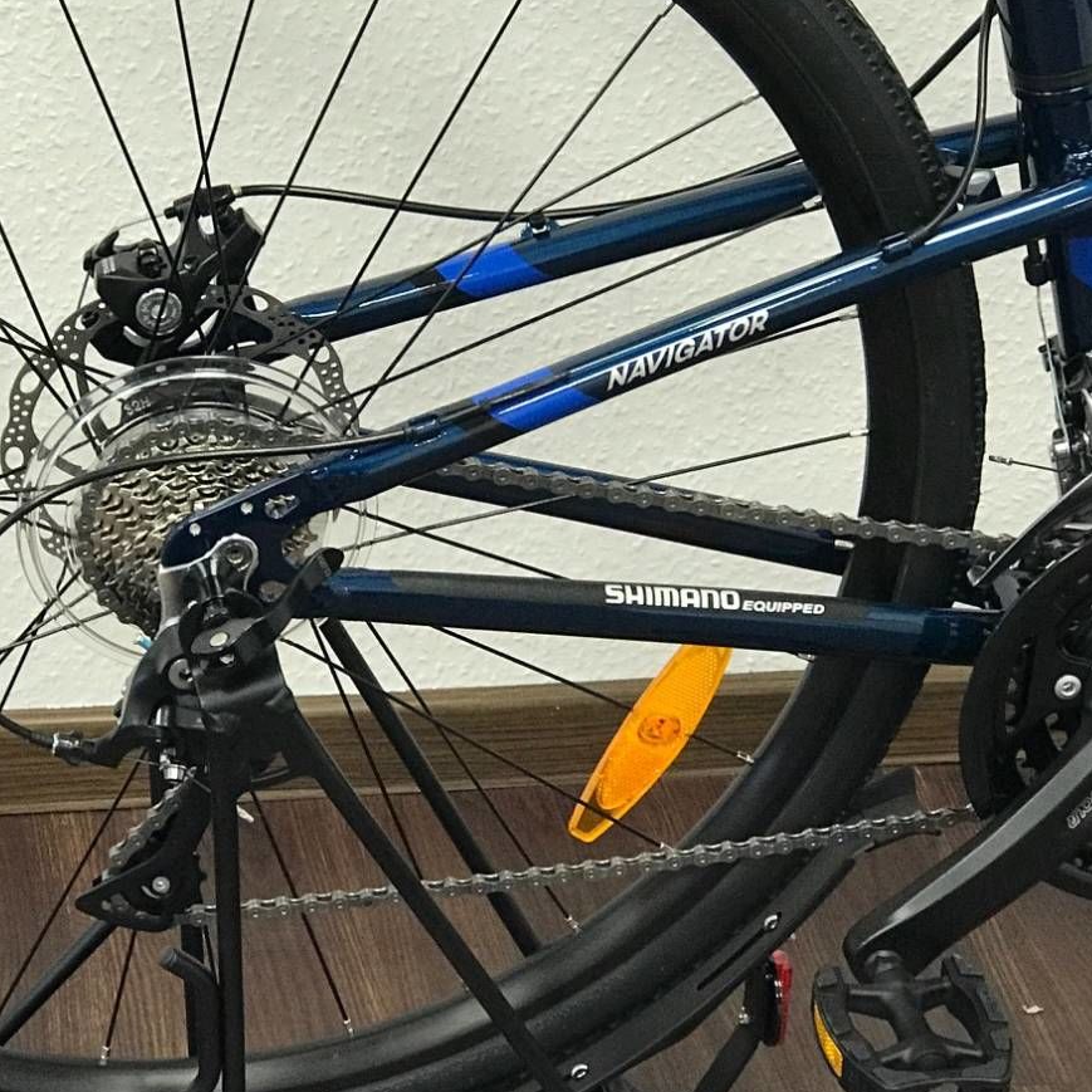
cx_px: 362
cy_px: 474
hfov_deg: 15.0
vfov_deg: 15.0
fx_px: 4140
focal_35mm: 116
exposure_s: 1/50
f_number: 2.8
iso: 100
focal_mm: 6.6
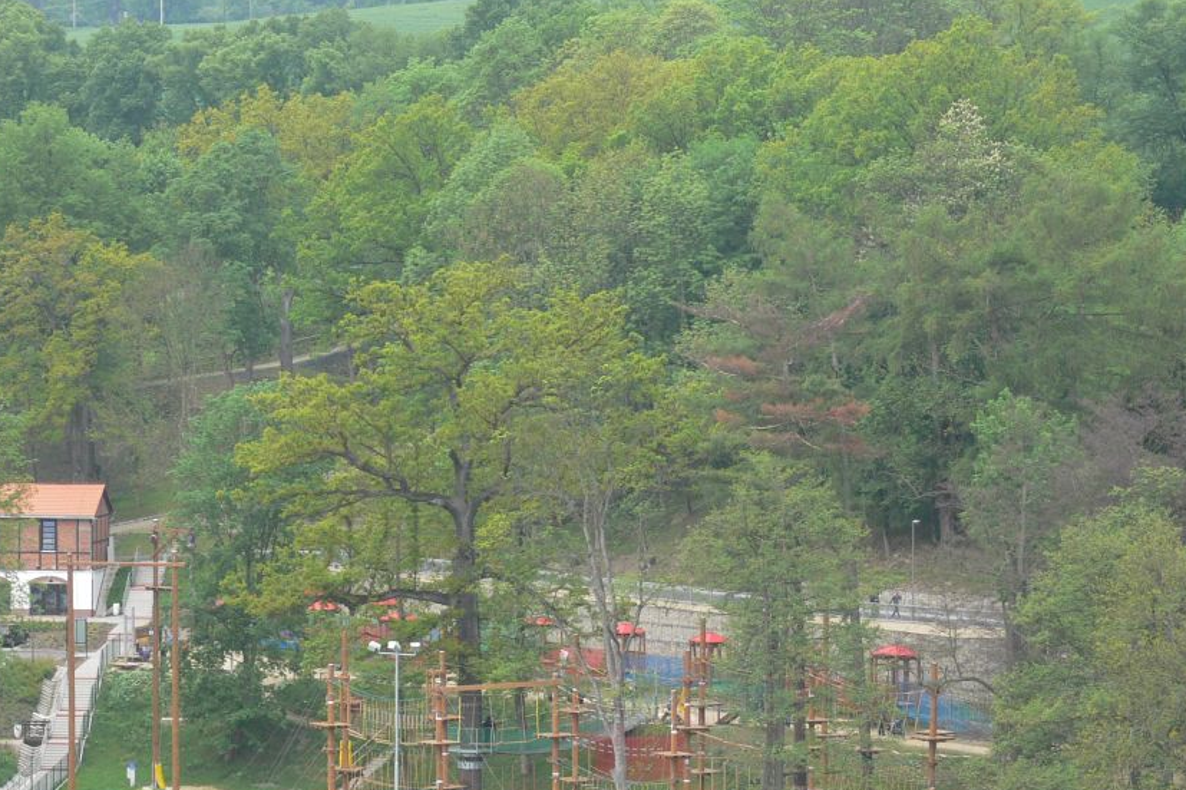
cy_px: 665
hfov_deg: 12.4
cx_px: 552
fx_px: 5467
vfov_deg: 8.2
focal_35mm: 166
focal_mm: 21.4
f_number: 5.6
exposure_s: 1/200
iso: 100
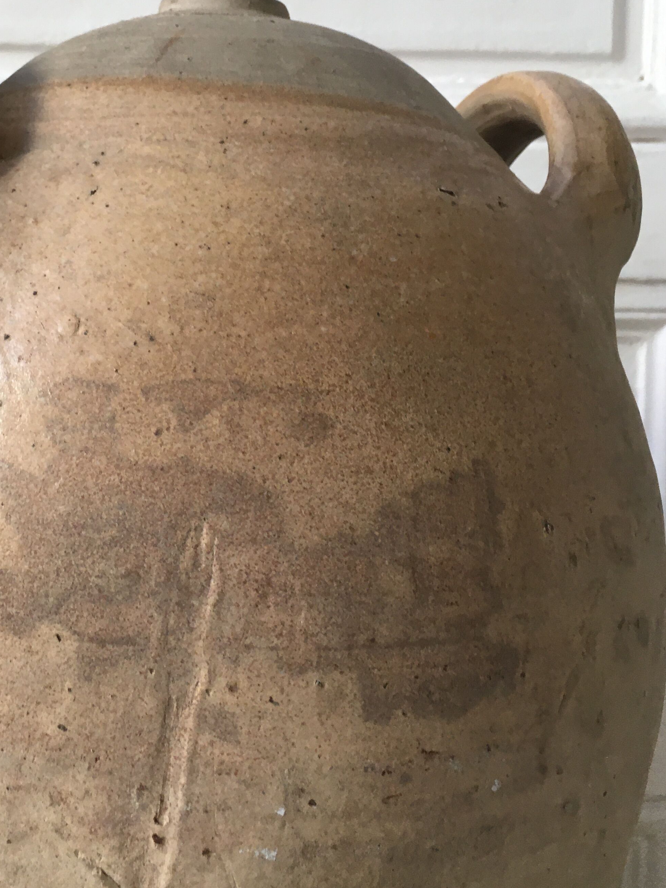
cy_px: 342
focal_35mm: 45
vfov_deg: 41.8
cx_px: 171
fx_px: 1154
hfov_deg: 31.6
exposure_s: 1/33
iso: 50
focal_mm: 4.15
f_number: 2.2
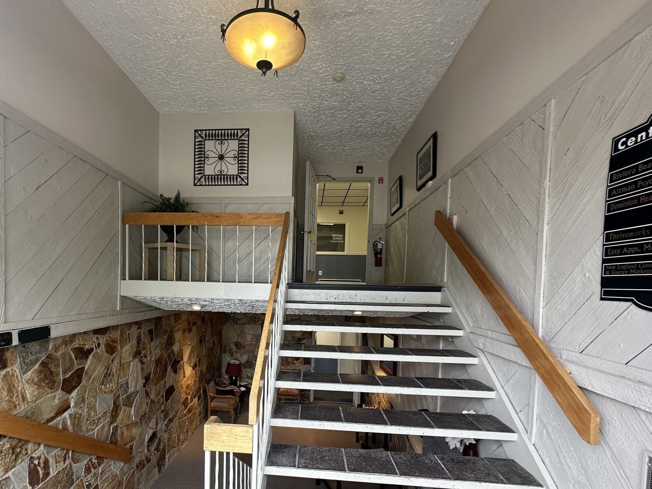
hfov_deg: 87.2
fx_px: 339
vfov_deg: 70.6
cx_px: 280
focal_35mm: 18
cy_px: 302
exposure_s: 1/120
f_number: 2.2
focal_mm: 2.22
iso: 160
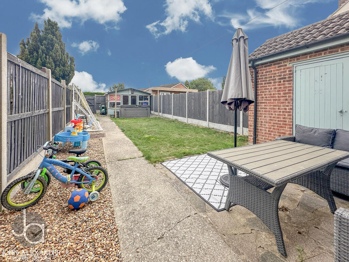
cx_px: 174
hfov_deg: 102.1
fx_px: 141
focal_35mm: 14
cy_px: 131
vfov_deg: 85.7
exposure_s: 1/515
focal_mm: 2.22
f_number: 2.2
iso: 40
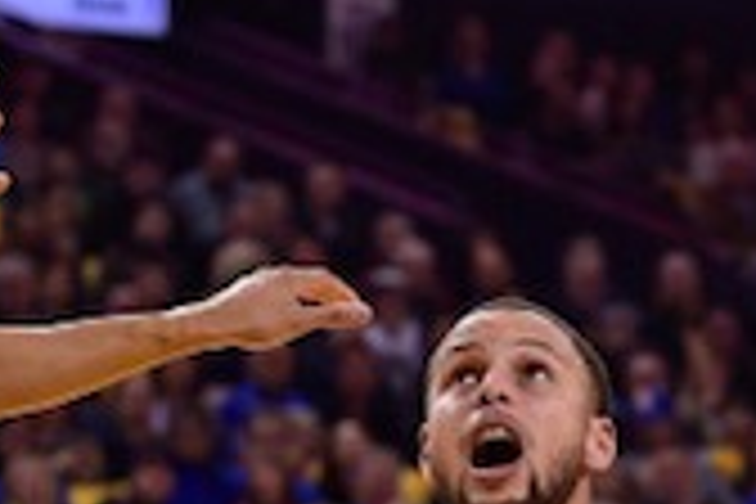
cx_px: 454
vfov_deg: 4.1
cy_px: 1006
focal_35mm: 333
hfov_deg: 6.2
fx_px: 6992
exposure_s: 1/1250
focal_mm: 70
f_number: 2.8
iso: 2000
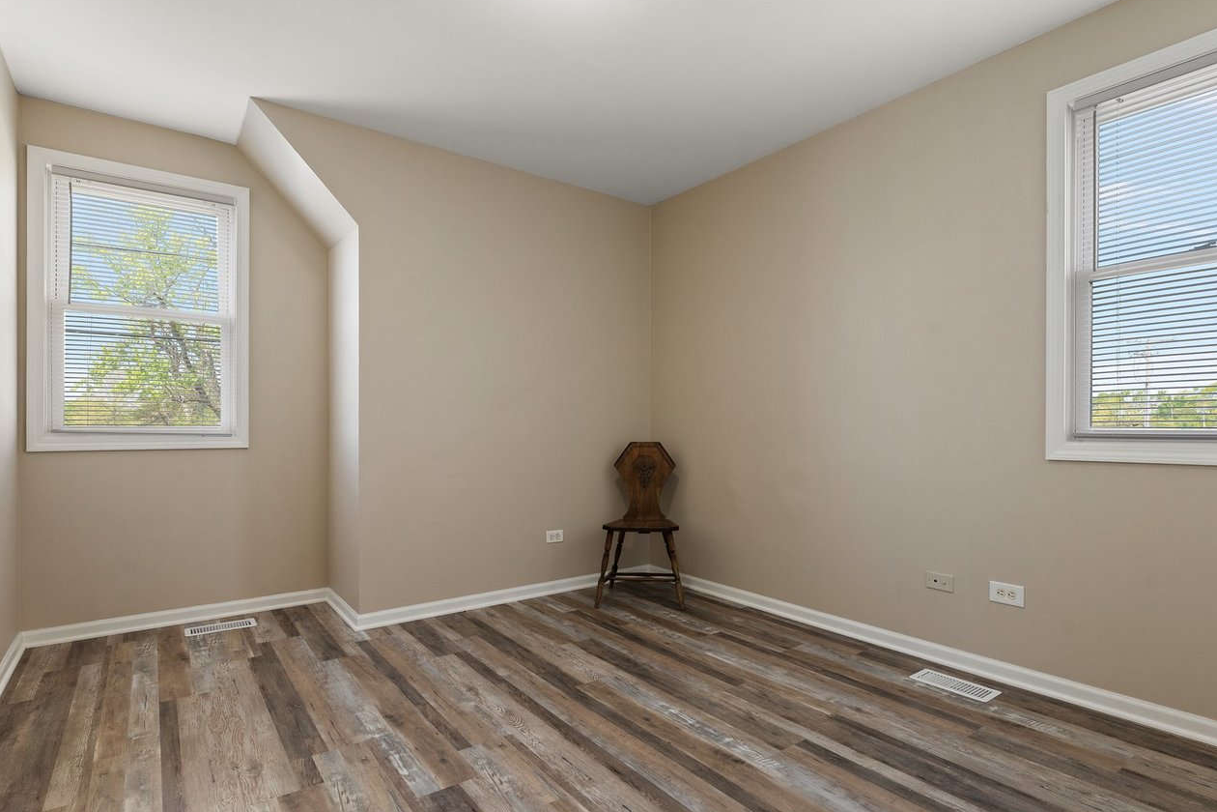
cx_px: 642
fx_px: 608
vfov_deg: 67.4
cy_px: 415
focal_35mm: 18
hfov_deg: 89.9
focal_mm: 14
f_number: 9
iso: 400
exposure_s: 1/5
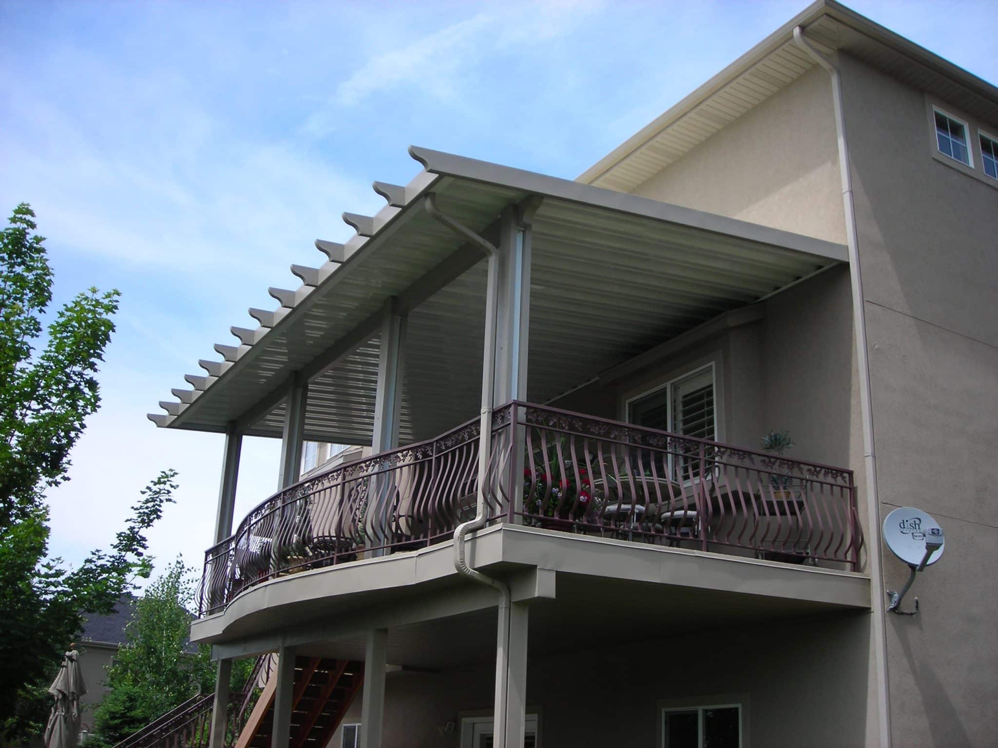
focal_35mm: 38
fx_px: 1096
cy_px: 374
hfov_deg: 49.0
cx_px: 499
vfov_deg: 37.7
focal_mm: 6.3
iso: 50
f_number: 6.4
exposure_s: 1/140
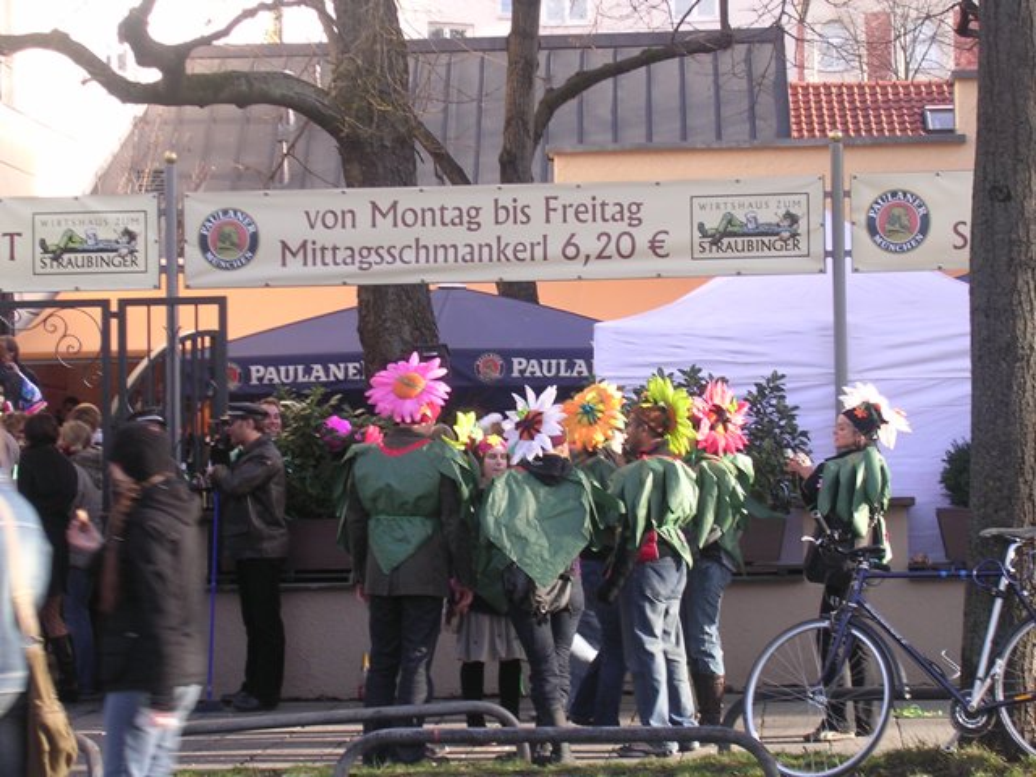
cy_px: 388
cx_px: 518
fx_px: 2843
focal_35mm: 95
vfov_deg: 15.6
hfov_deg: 20.7
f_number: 4.4
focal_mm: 14.5
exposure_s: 1/49.9
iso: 100
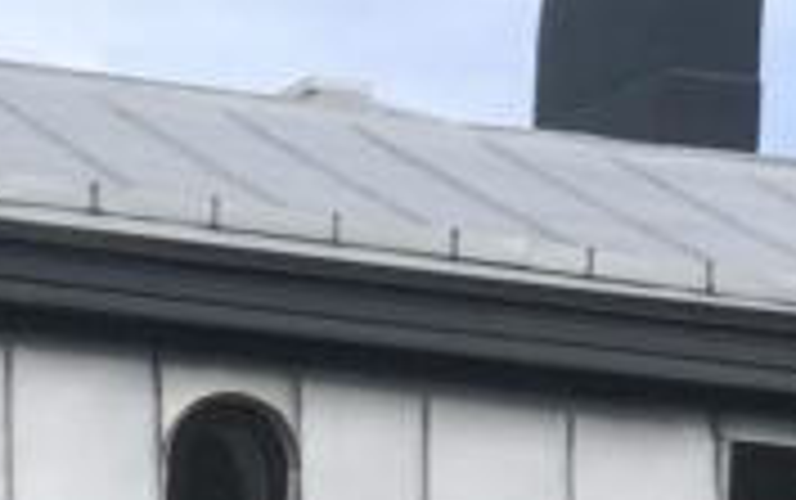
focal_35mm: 319
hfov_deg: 6.4
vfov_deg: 4.1
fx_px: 6927
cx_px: -756
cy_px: 1144
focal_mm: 6
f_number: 2.4
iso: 16
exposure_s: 1/750
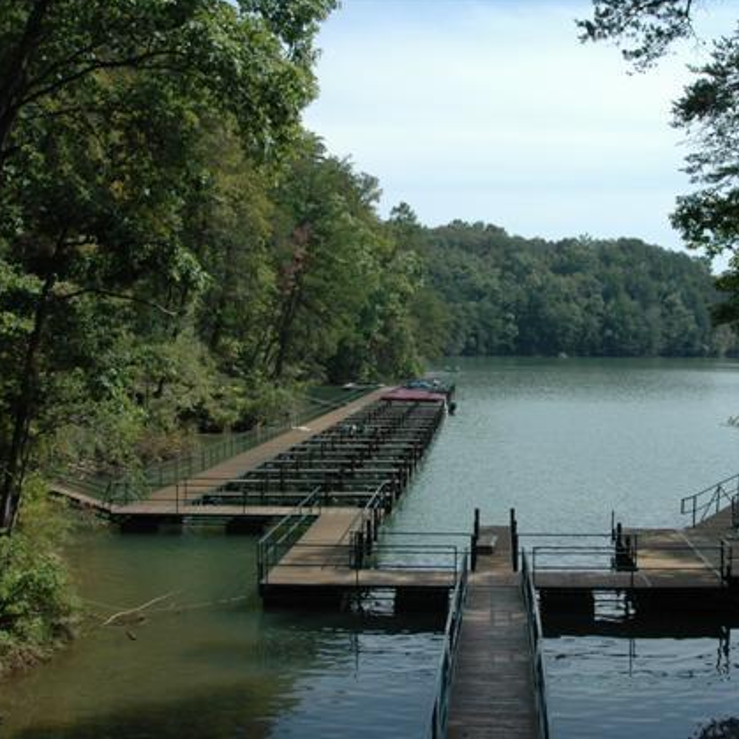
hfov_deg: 34.6
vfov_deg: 34.9
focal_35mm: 49
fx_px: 1175
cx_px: 490
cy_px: 367
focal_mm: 25
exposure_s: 1/500
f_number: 9
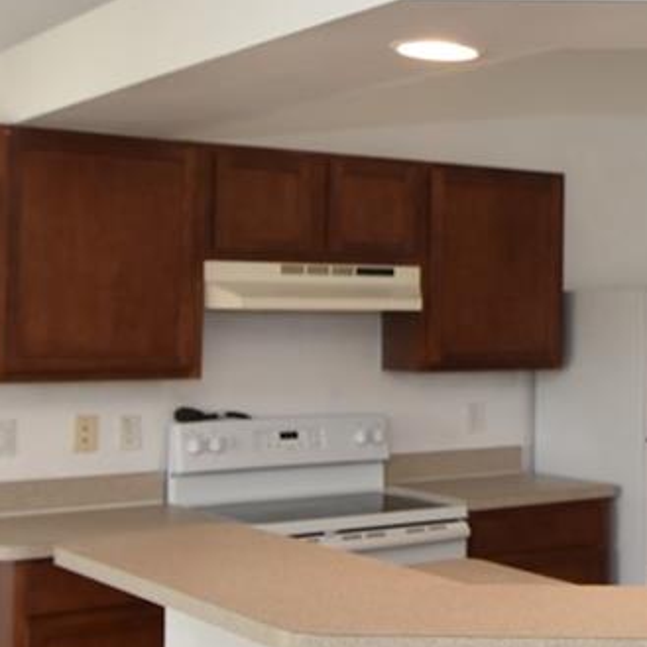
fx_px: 1311
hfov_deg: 24.7
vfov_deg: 27.7
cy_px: 334
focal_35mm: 62
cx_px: 802
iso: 200
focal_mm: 10
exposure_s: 1/100
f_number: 5
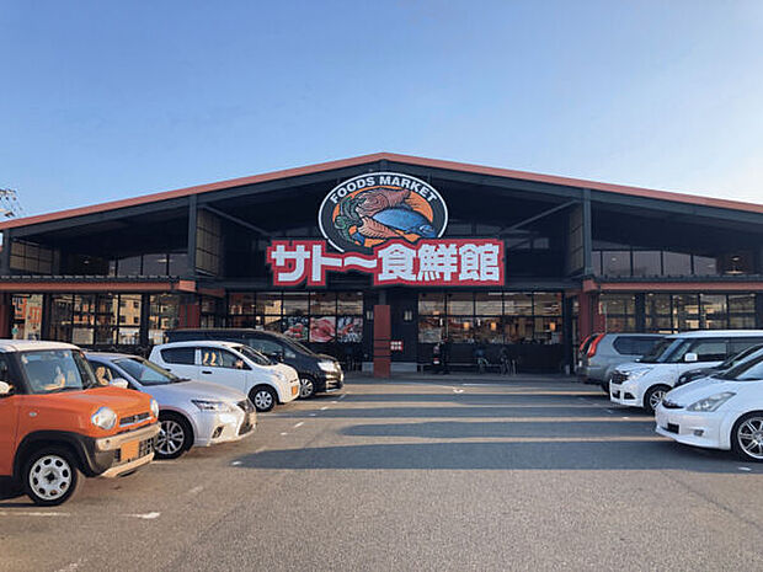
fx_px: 617
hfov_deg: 63.4
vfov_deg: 49.7
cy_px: 286
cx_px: 382
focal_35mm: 28
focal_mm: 3.99
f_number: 1.8
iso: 20
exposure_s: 1/360
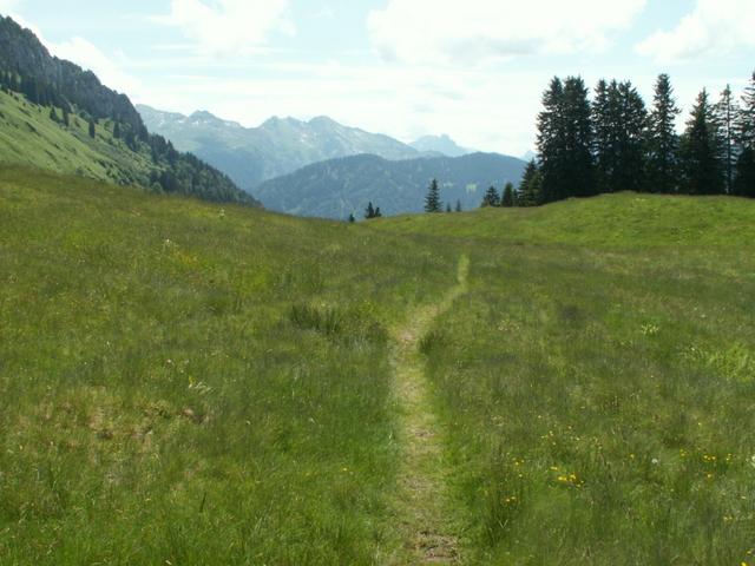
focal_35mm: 35
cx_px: 378
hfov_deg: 52.6
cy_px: 283
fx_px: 763
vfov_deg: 40.7
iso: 50
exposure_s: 1/100
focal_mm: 5.86
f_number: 8
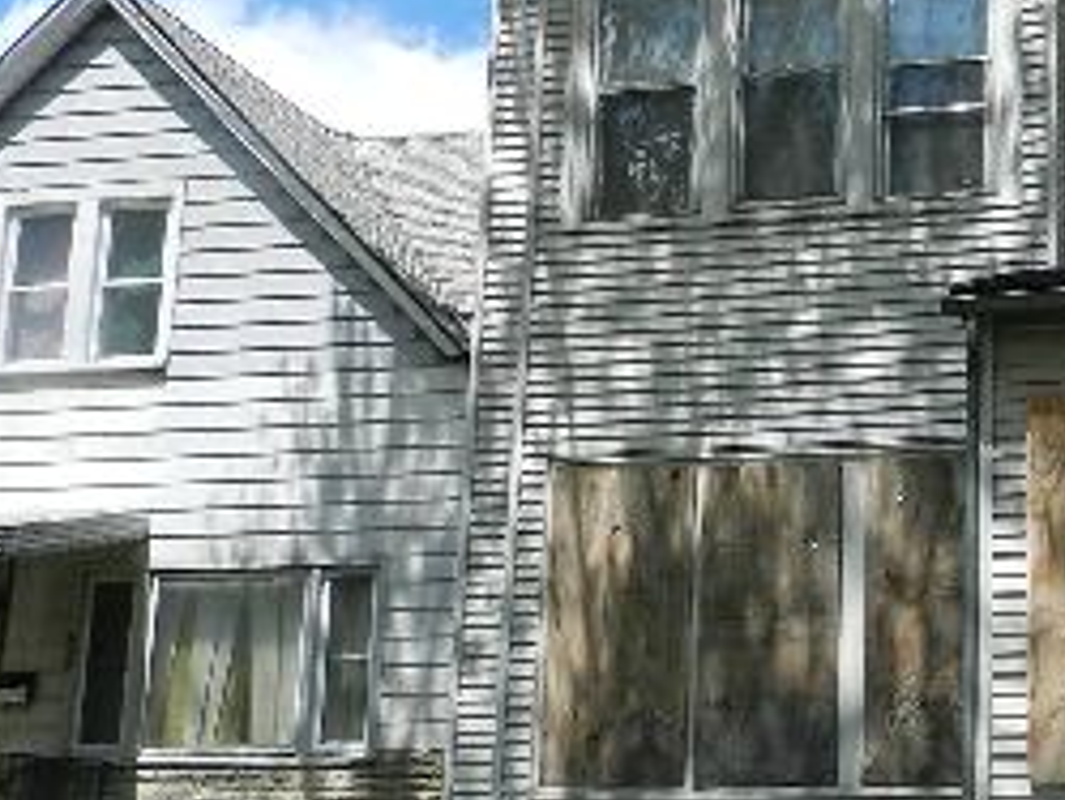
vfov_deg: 24.8
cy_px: 466
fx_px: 1816
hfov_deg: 30.7
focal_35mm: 59
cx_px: 1027
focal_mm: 4
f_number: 4.5
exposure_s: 1/800
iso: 160
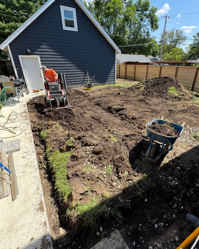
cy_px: 123
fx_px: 133
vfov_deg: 86.4
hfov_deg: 73.4
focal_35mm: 18
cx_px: 114
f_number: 2.2
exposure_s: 1/448
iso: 50
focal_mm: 2.22
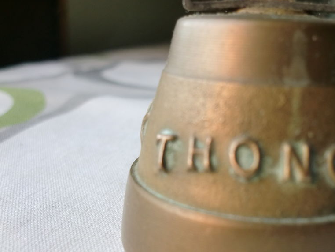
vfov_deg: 31.4
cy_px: 160
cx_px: 213
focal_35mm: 46
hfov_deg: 40.9
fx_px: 445
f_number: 3.1
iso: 100
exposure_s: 1/60
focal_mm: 6.3
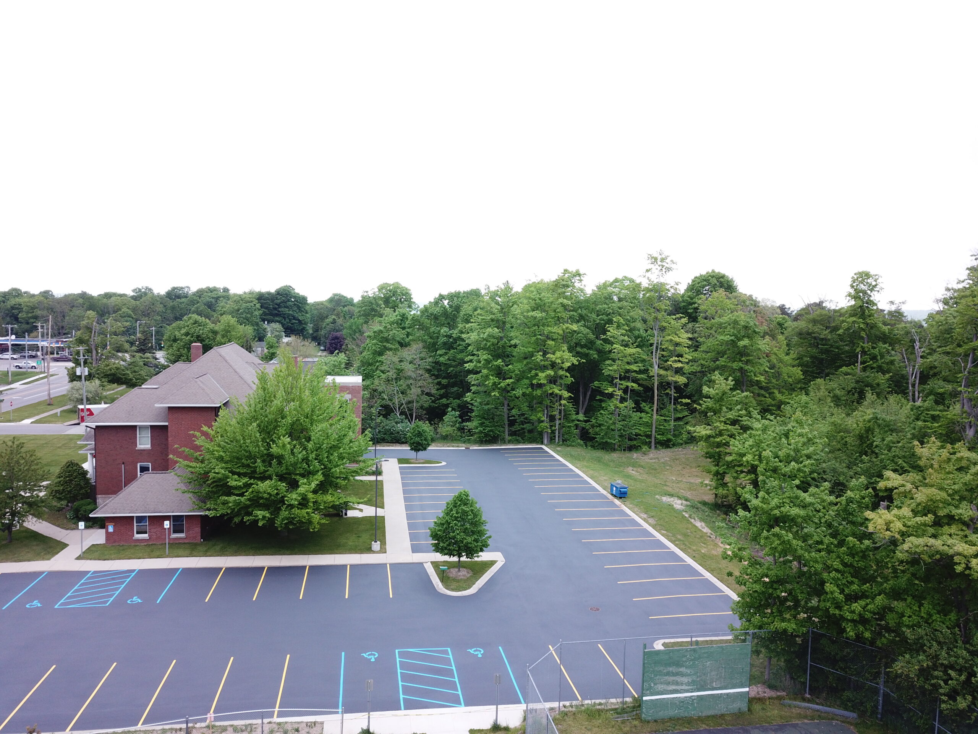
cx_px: 489
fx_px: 735
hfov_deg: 67.3
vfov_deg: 53.1
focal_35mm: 26
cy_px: 367
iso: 100
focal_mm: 4.73
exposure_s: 1/120
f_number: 2.2
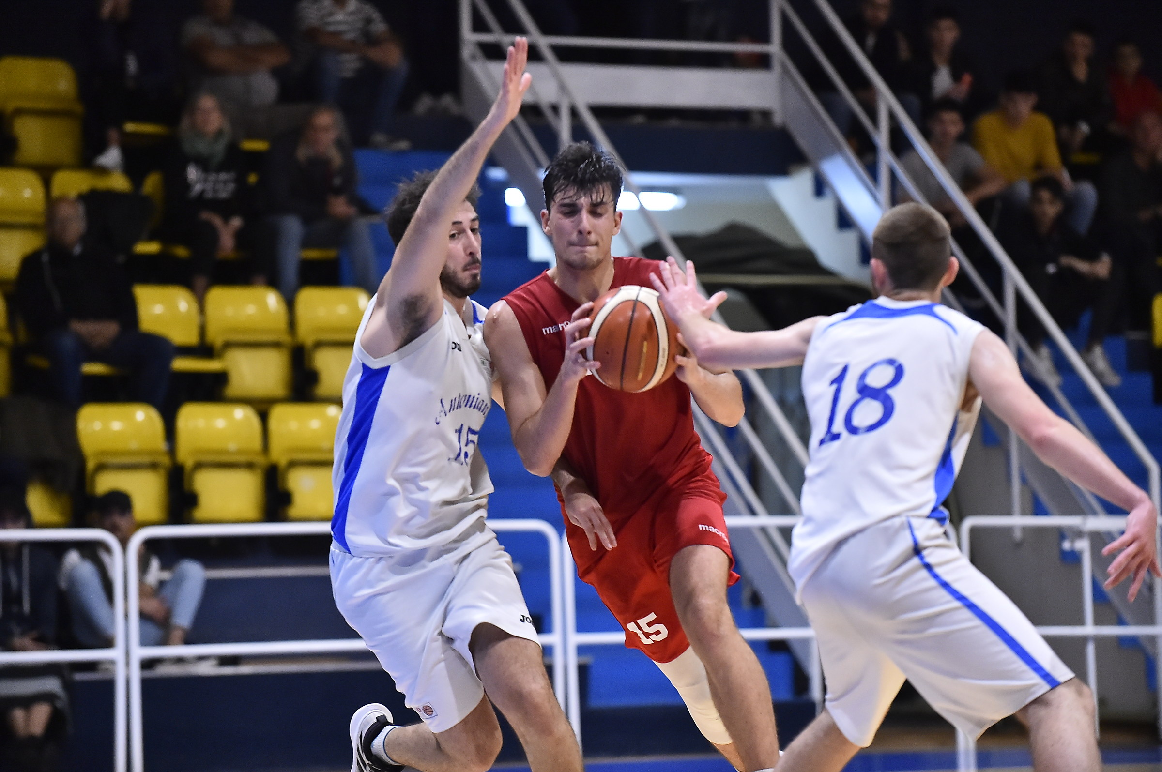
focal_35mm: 155
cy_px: 386
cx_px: 581
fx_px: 4998
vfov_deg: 8.8
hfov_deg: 13.3
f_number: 3.2
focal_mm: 155
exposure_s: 1/640
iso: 5000
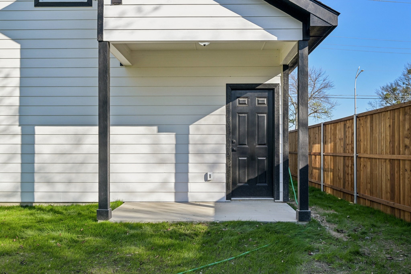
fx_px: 343
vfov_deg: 43.6
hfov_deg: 61.9
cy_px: 137
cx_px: 206
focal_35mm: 30
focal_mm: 30
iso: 400
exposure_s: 1/500
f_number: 8
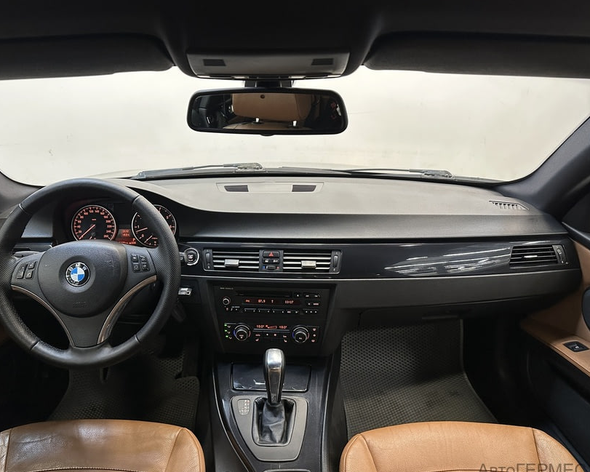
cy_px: 239
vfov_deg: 54.9
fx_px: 454
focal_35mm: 26
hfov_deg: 65.9
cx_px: 266
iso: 250
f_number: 1.78
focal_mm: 6.86
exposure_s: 1/50
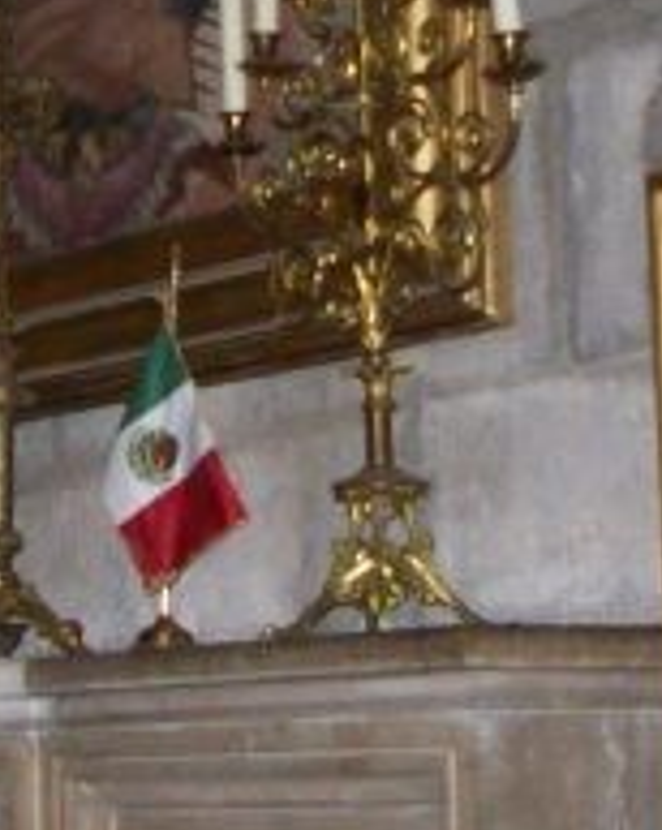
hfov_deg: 11.0
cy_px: -26
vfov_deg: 13.6
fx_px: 3434
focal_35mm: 140
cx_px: 361
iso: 200
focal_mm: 6
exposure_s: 1/64
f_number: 2.7
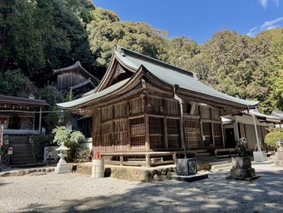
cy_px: 106
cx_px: 142
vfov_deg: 53.1
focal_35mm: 26
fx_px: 213
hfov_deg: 67.3
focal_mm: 5.7
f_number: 1.5
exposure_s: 1/743
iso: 50
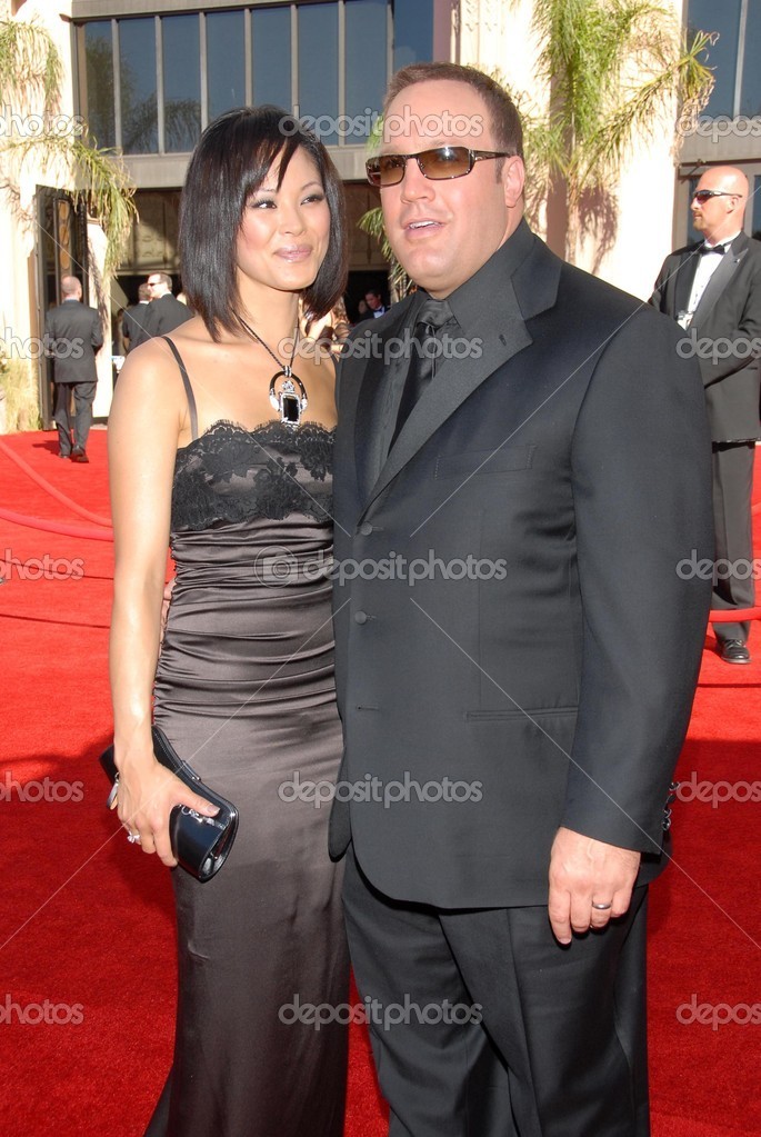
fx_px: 1517
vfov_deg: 41.1
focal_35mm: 48
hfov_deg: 28.2
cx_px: 380
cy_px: 568
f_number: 8
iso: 250
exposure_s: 1/200
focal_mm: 32
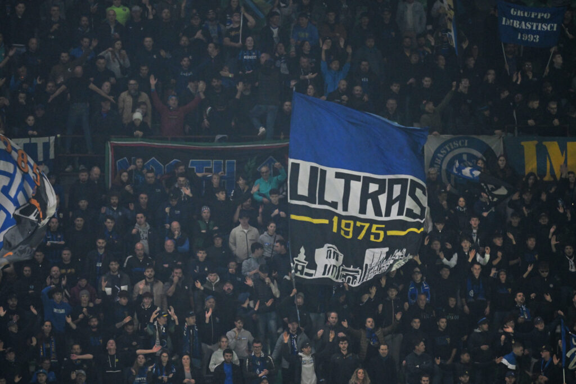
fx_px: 9601
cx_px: 288
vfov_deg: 2.3
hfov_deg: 3.4
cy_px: 192
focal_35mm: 600
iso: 3200
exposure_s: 1/200
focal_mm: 600
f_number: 6.3
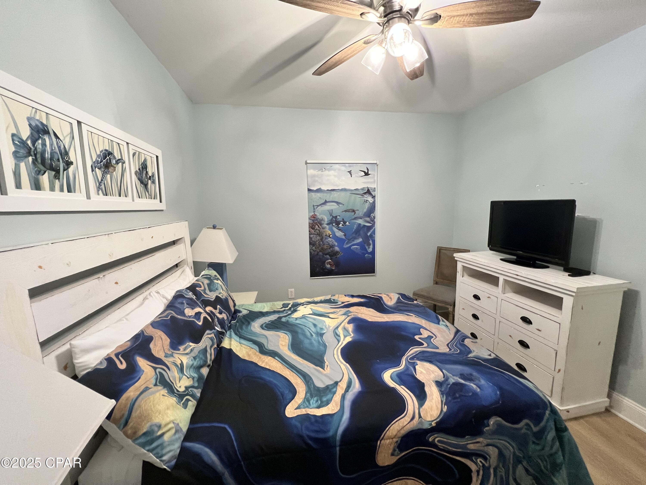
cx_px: 323
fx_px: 243
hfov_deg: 106.2
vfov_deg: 89.9
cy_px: 242
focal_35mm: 13
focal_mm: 1.57
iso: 320
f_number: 1.8
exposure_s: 1/60
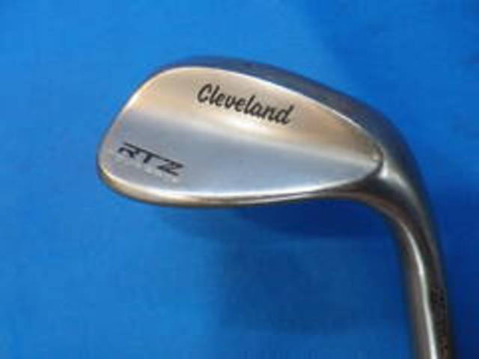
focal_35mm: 25
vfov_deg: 54.9
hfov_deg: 69.4
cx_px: 240
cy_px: 180
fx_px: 346
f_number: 3.5
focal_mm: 4.5
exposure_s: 1/50
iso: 250
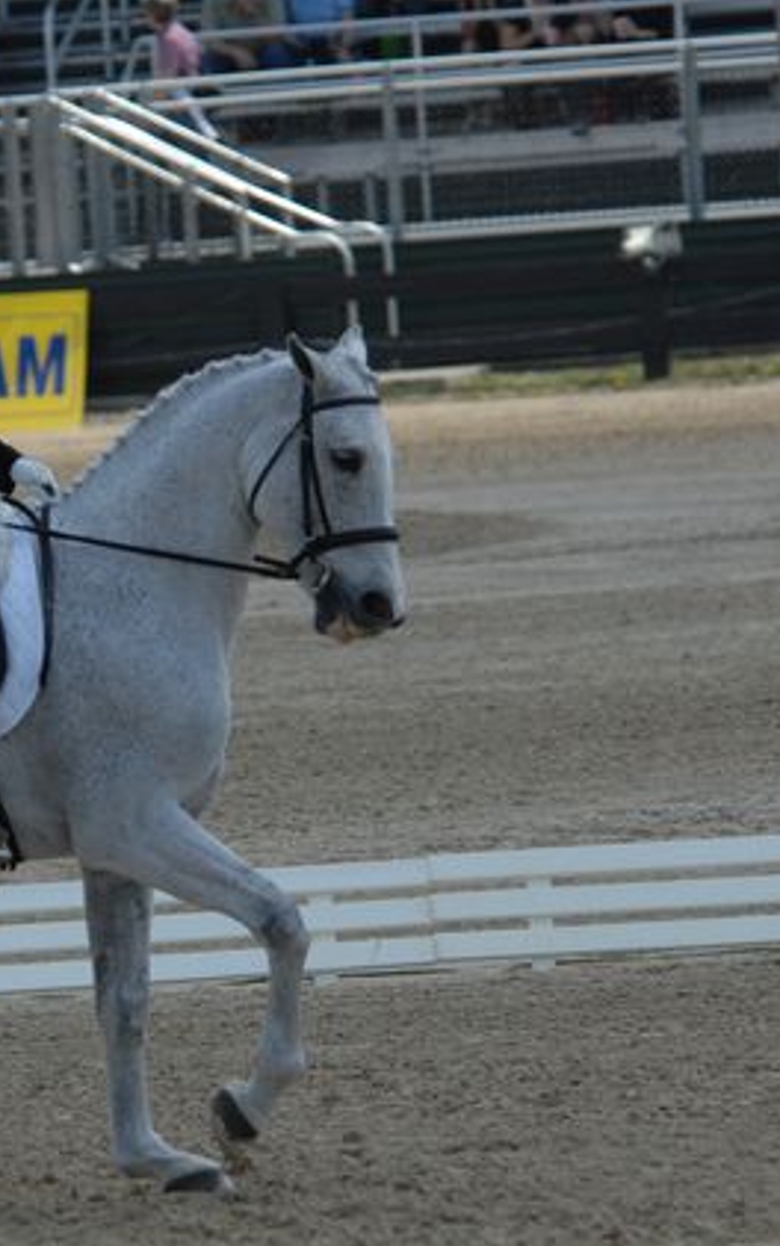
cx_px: 12
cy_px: 624
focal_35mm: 509
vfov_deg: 4.1
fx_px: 17300
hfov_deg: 2.6
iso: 200
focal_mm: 220
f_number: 5.3
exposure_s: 1/1000
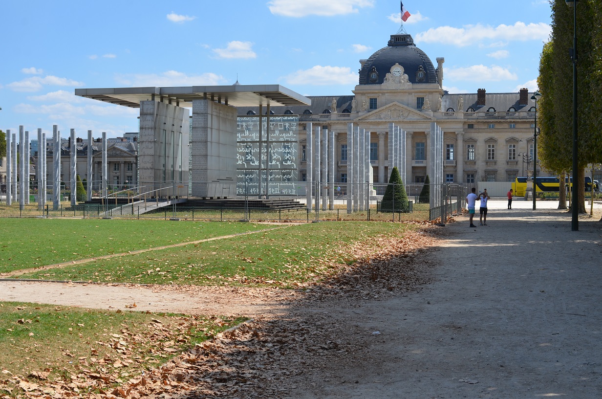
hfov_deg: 37.9
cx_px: 301
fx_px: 876
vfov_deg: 25.6
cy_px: 200
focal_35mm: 52
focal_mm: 35
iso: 110
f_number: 8
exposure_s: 1/250
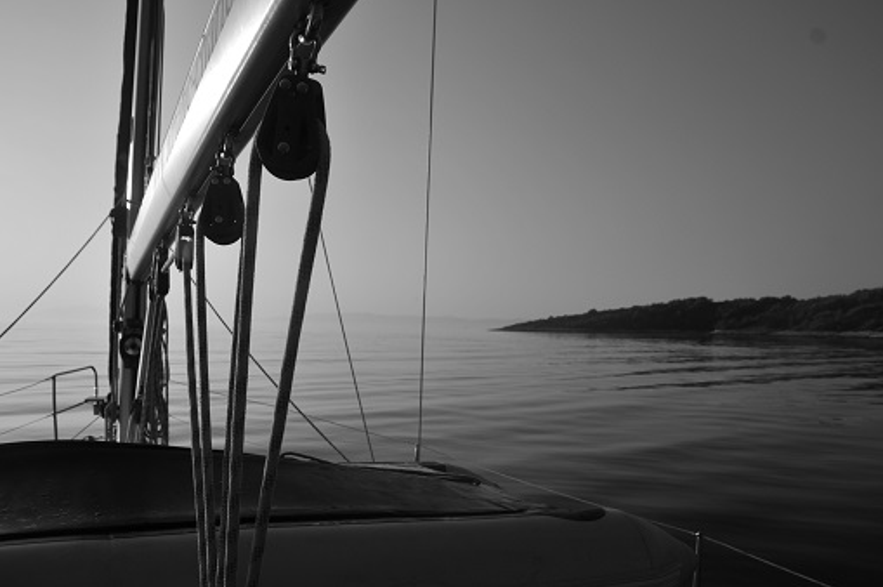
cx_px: 463
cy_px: 308
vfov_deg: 47.0
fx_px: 675
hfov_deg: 66.4
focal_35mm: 28
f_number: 7.1
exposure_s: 1/1600
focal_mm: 17
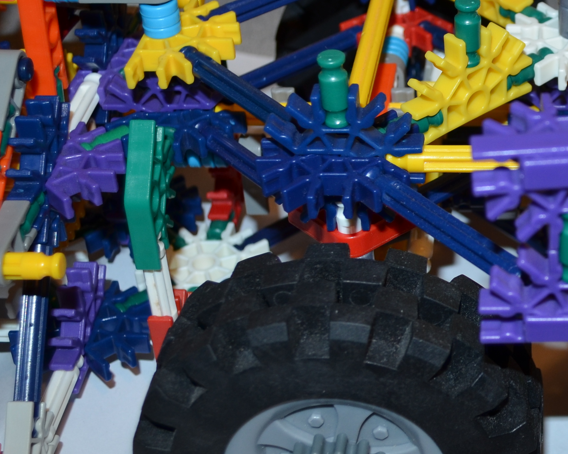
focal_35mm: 87
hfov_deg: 20.6
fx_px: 1463
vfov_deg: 17.5
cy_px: 74
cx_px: 673
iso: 200
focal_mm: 22
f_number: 5.6
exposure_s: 1/30
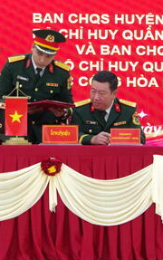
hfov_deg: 7.2
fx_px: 1283
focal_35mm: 181
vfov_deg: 11.5
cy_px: 42
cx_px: -3
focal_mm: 40
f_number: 5.6
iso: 3200
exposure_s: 1/100
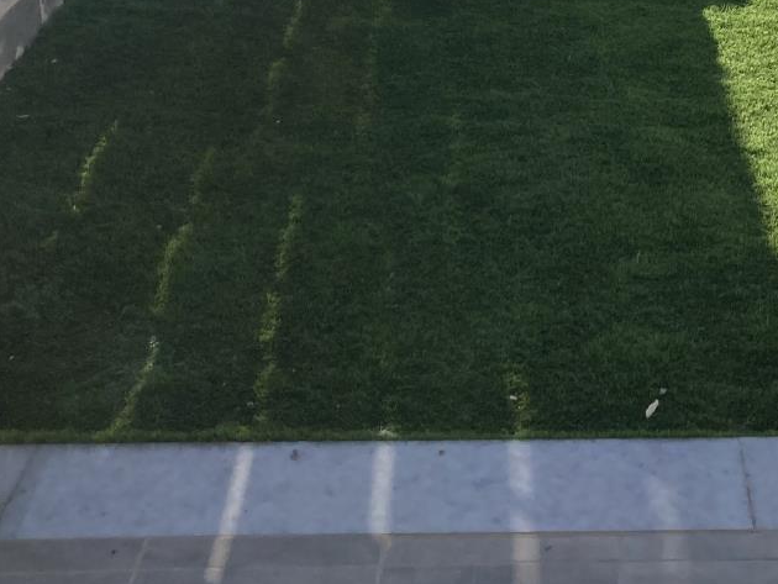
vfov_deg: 17.3
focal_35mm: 80
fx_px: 1799
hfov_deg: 23.6
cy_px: -188
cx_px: 732
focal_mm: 3.99
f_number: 1.8
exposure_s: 1/4049
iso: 25
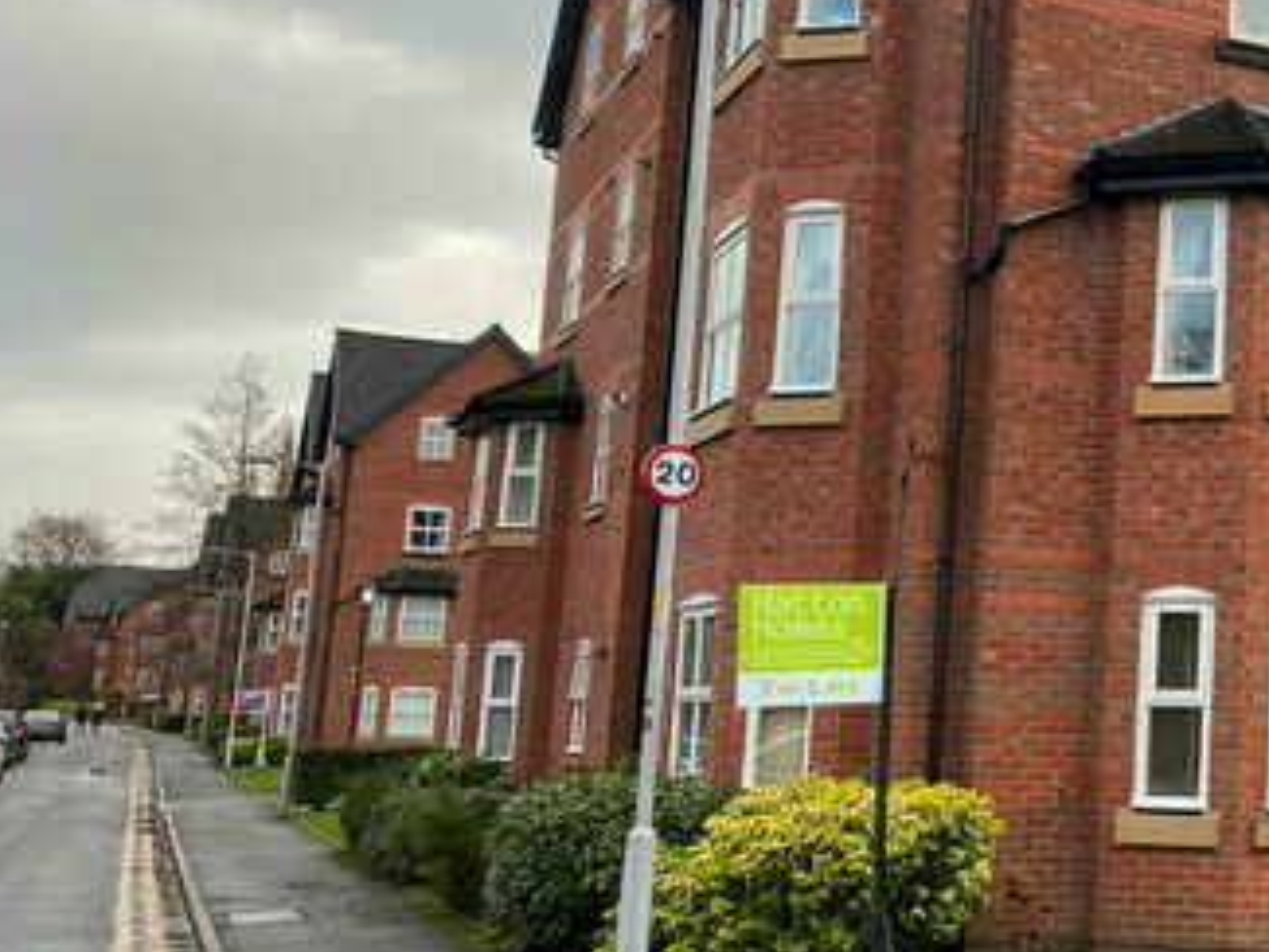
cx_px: 1331
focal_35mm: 56
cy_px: 314
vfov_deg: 26.0
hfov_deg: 31.2
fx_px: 2054
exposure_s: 1/233
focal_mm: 4.25
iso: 32
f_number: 1.8
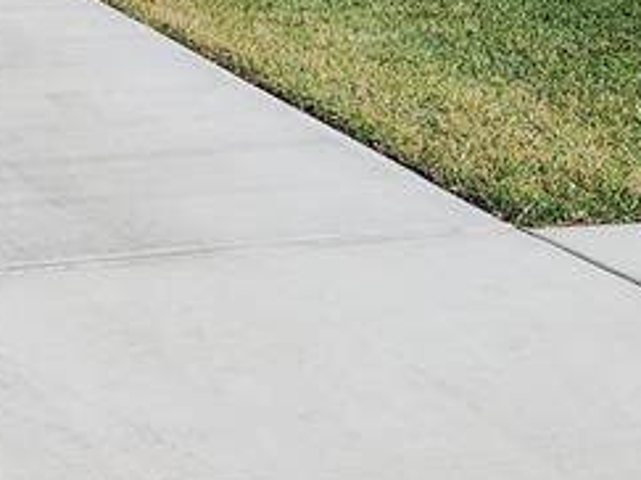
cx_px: 87
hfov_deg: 19.9
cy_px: -100
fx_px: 1795
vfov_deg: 14.7
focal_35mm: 97
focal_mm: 5.4
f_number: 1.8
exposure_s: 1/3483
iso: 20
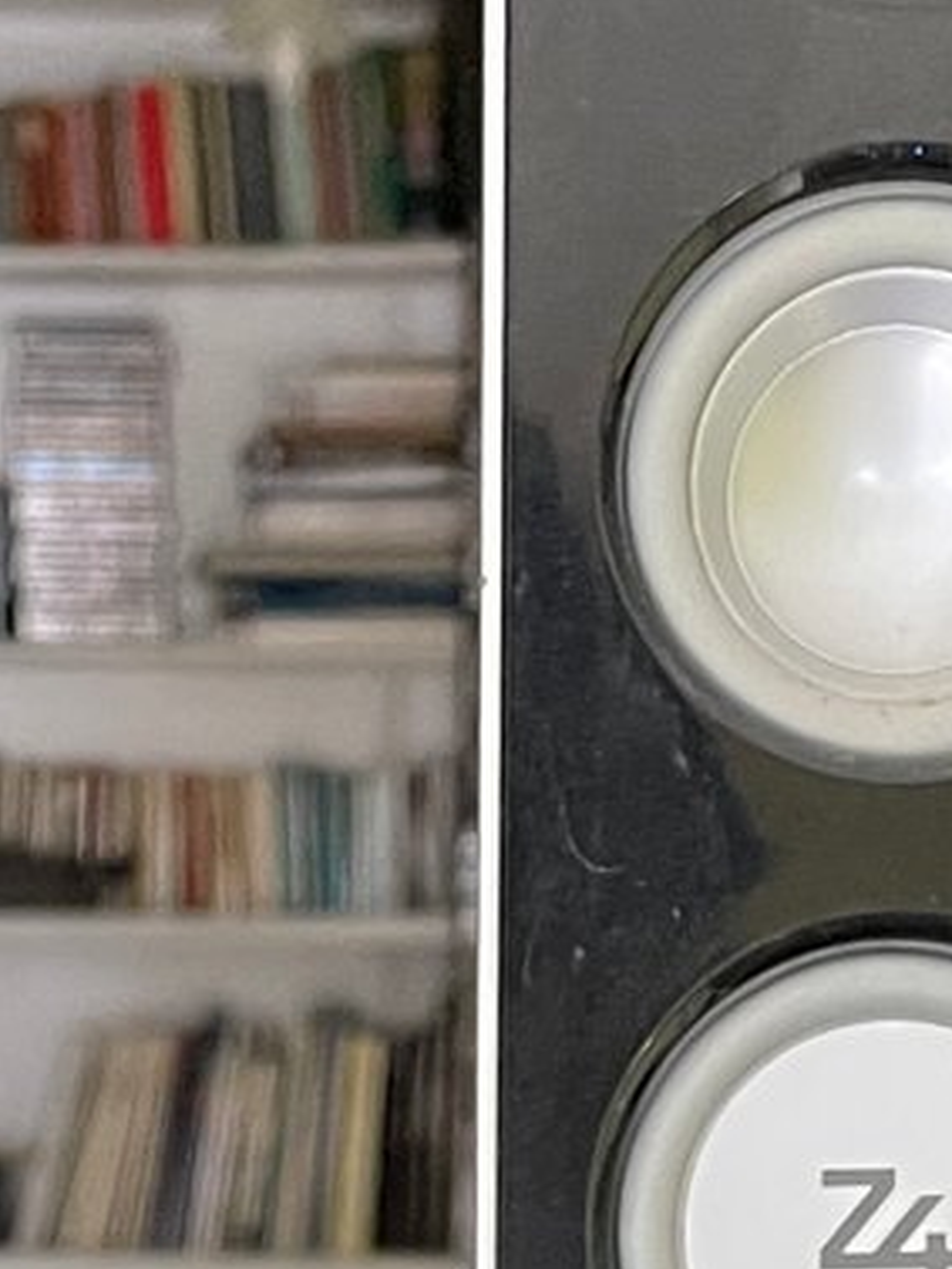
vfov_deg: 12.7
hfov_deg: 10.7
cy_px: 2447
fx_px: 5057
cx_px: 363
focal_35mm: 138
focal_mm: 4.2
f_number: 1.6
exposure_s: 1/60
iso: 320
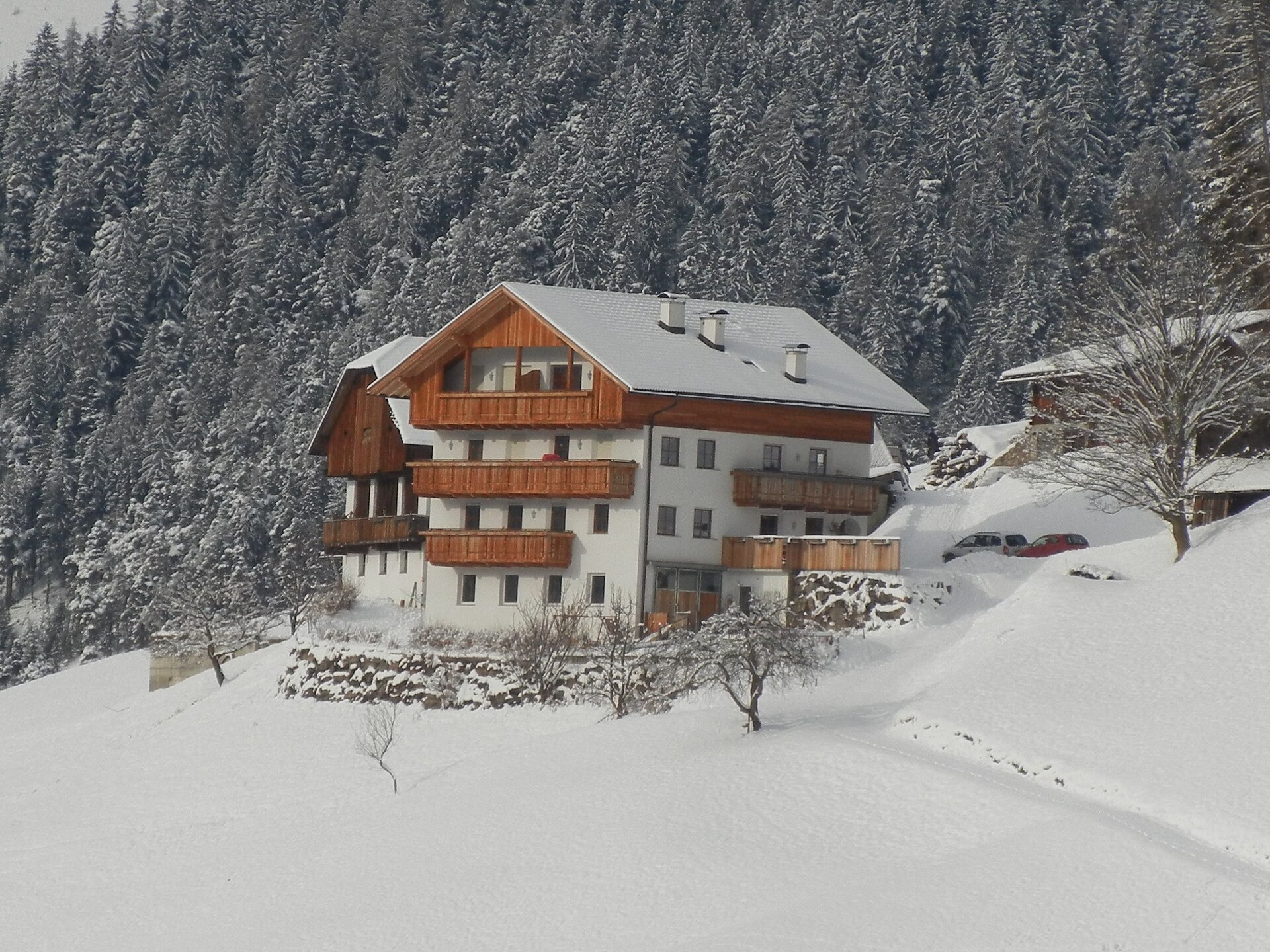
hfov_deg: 9.9
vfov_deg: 7.4
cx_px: 635
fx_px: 7338
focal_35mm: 200
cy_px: 476
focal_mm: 36
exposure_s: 1/458
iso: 160
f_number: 9.4
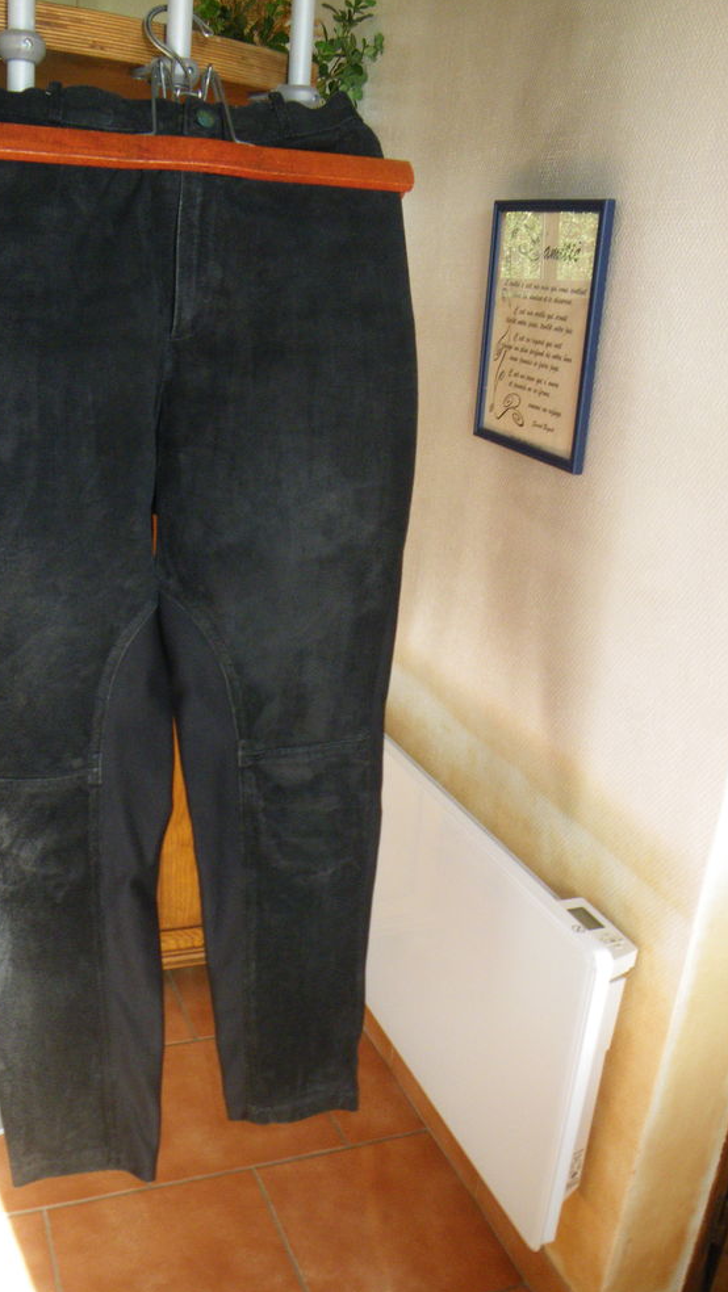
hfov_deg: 37.6
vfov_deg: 62.6
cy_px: 650
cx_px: 286
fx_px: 1063
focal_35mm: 31
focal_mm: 5
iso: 250
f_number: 3.5
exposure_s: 1/50
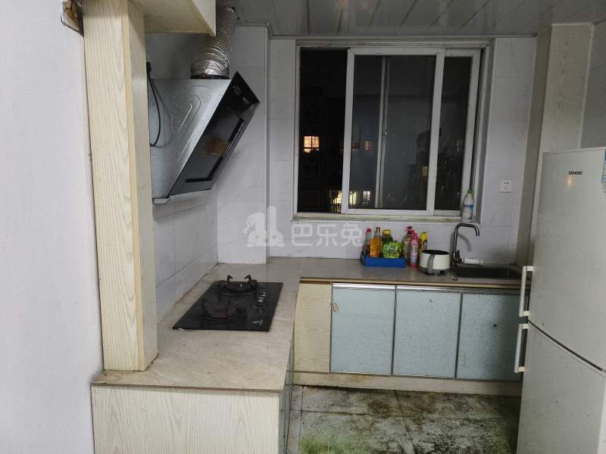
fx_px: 403
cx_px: 303
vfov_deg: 58.9
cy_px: 227
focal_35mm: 23
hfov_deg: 73.9
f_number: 1.57
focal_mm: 6.54
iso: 1469
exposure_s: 1/33.3
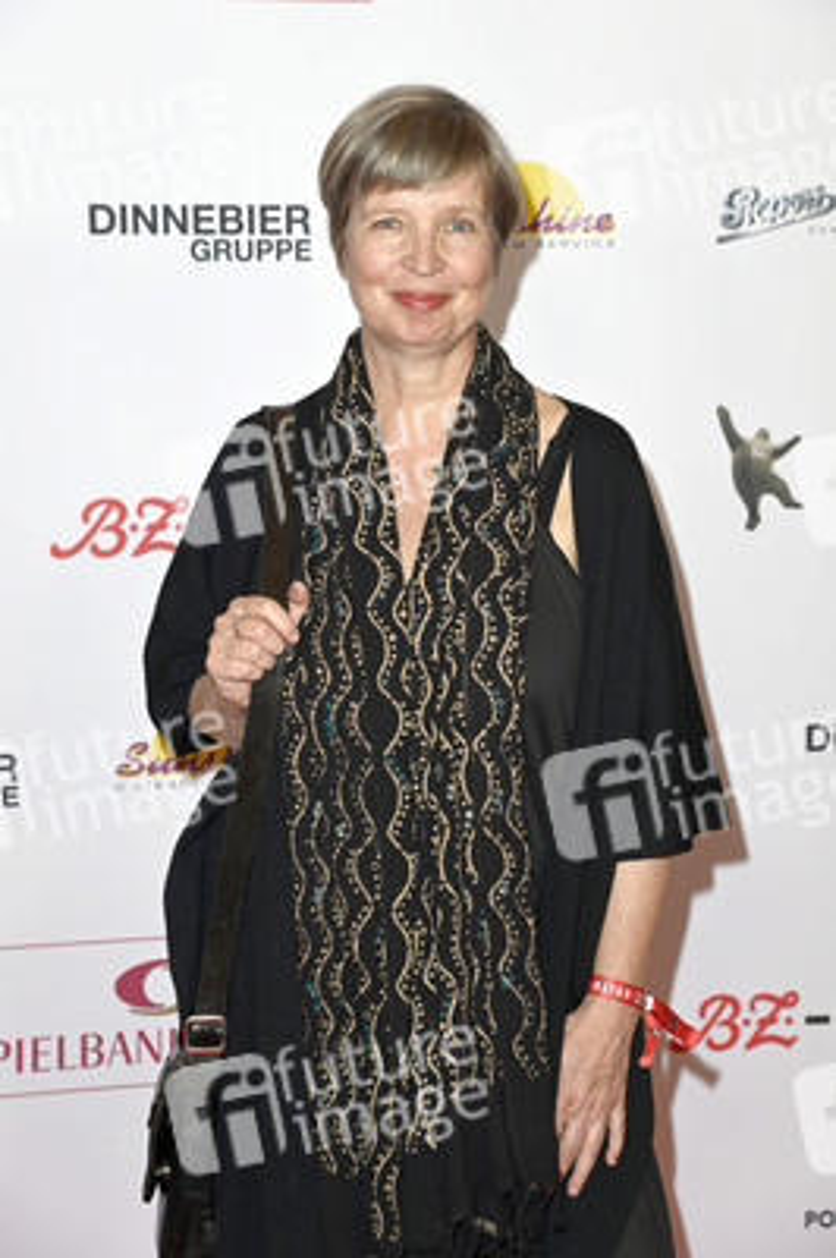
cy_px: 629
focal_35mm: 78
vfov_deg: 26.0
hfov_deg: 17.5
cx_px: 418
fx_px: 2722
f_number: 5.6
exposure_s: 1/250
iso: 640
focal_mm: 78
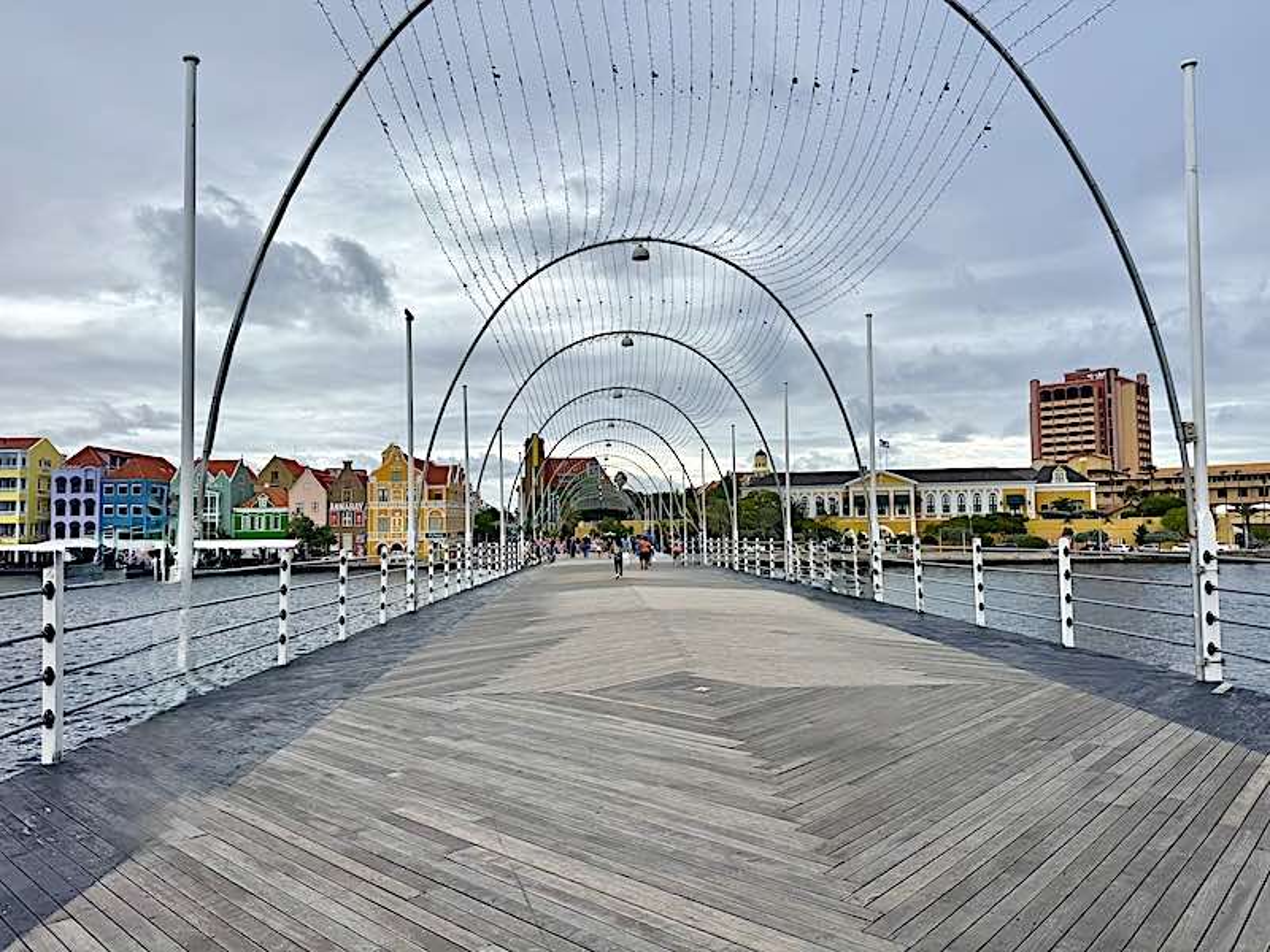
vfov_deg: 56.8
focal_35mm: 24
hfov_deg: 71.6
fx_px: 881
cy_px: 476
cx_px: 635
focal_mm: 6.76
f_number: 1.78
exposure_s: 1/4950
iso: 80
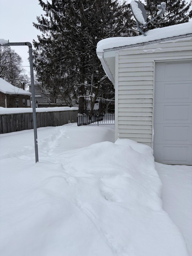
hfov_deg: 53.1
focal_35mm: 26
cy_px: 128
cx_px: 96
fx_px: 192
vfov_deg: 67.3
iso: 50
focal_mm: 5.96
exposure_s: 1/4329
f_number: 1.6
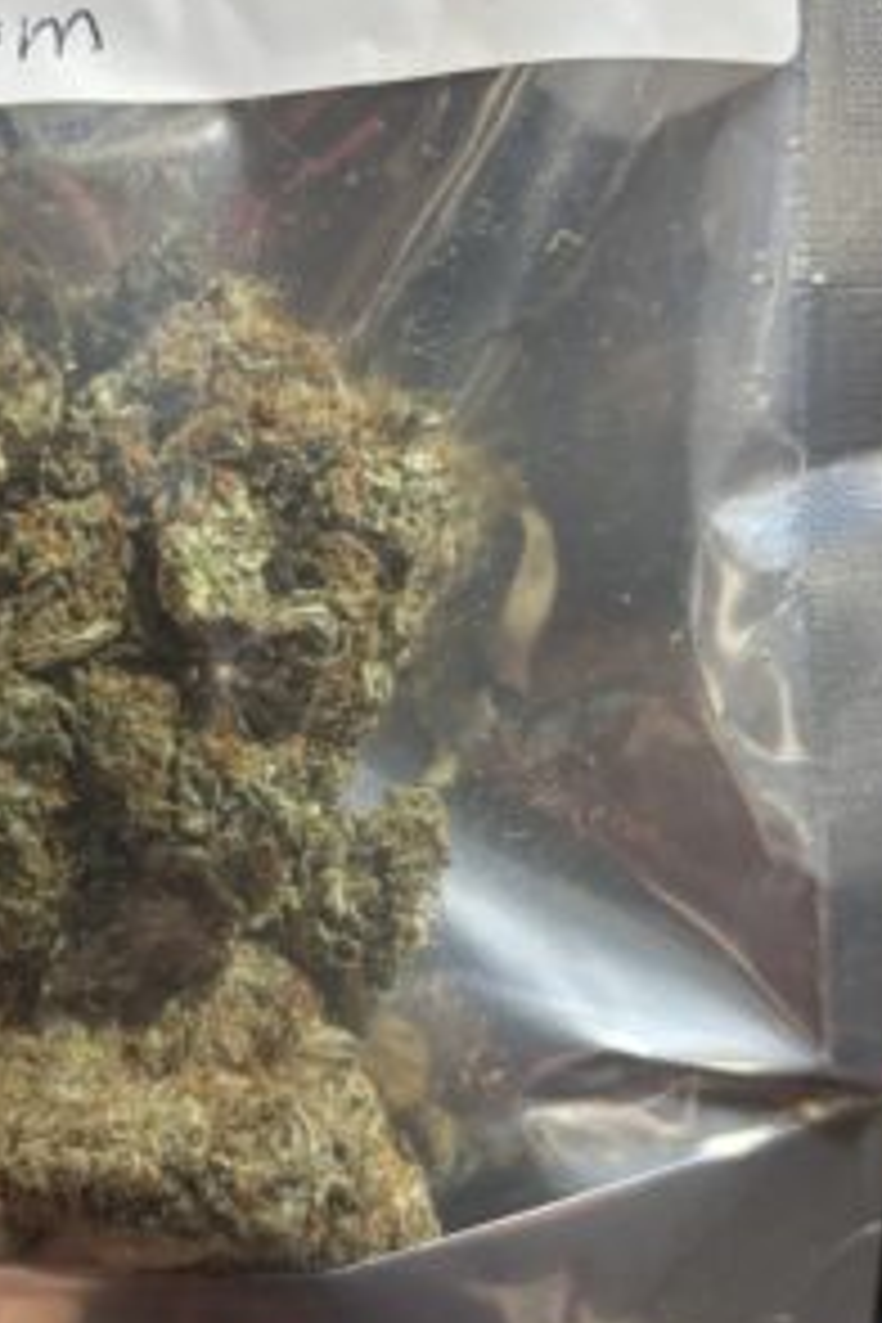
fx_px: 1690
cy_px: 706
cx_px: 286
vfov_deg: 42.7
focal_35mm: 46
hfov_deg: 29.0
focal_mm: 5.96
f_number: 1.6
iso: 400
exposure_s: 1/60
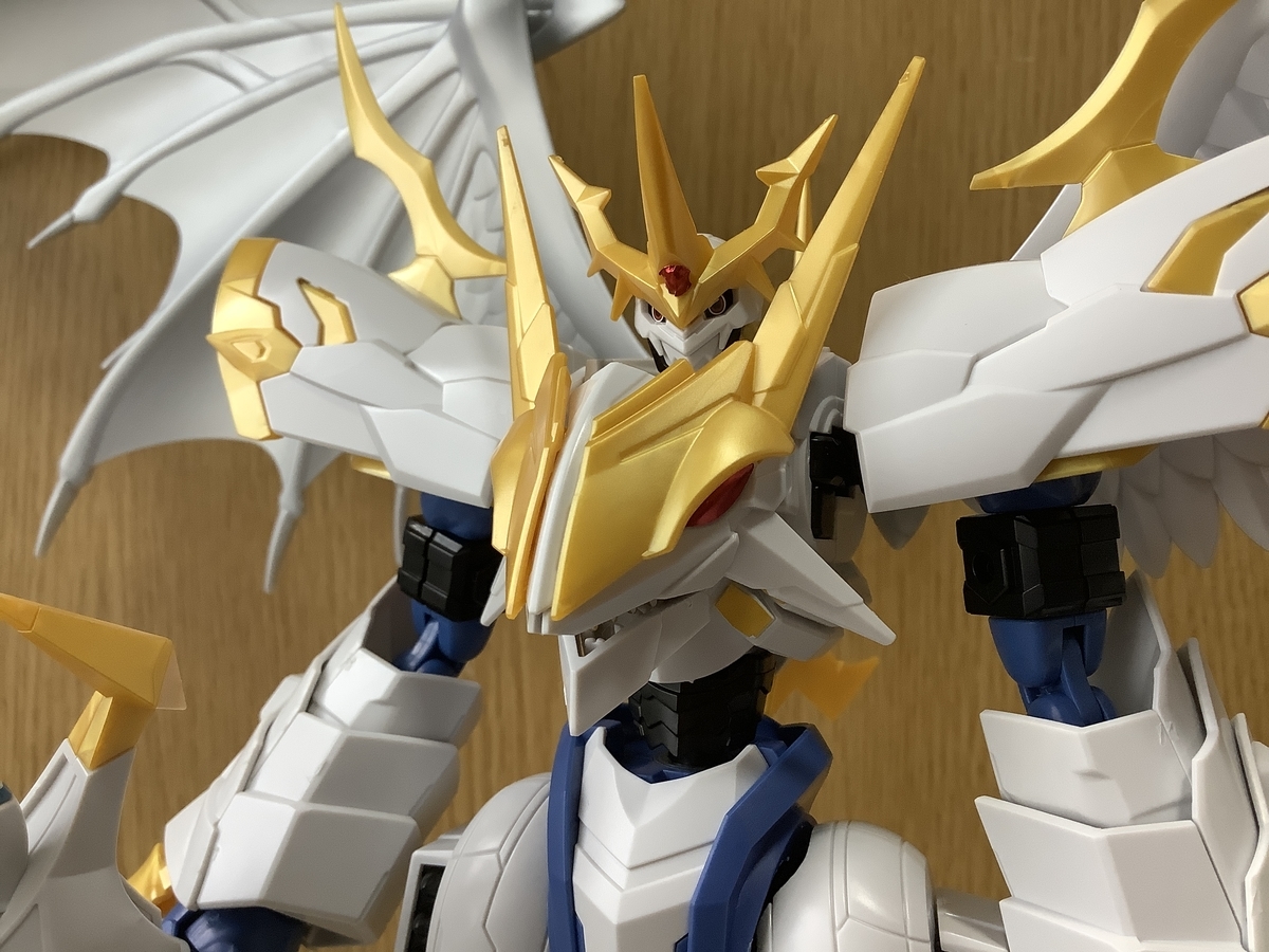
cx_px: 634
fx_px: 1136
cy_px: 476
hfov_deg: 58.4
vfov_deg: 45.4
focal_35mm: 31
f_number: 2.4
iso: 125
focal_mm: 3.3
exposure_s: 1/50
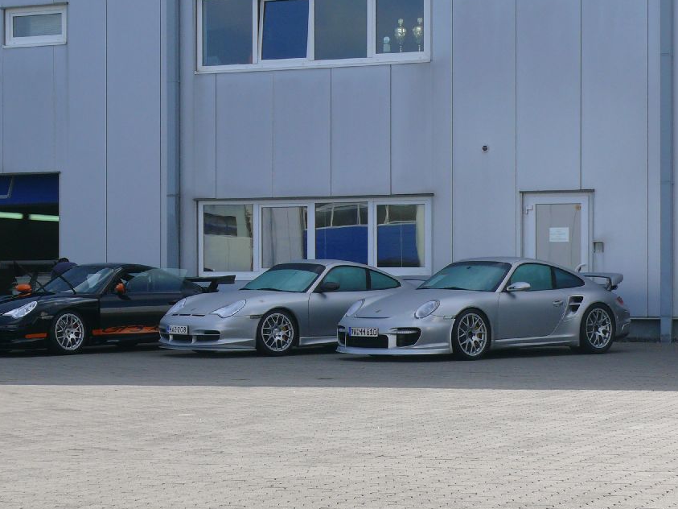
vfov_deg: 15.4
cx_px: 302
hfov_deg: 20.4
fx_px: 1880
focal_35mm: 96
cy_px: 288
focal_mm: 12.9
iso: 100
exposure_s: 1/320
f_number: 5.6
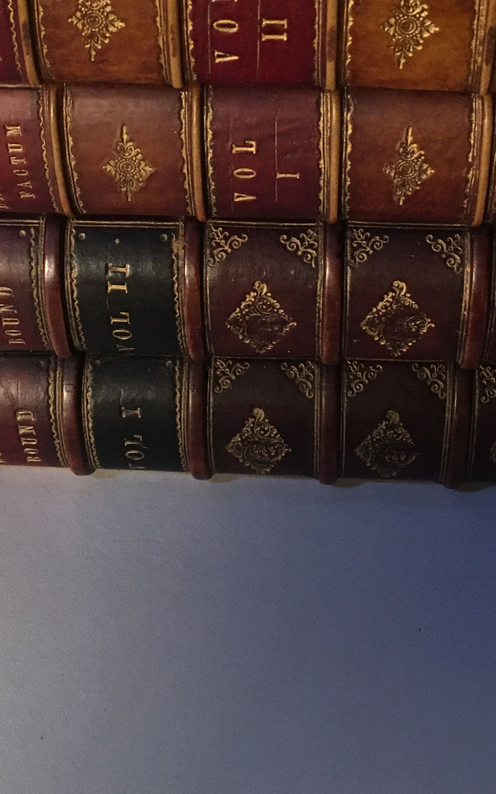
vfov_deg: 32.9
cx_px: 241
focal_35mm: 59
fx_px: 1276
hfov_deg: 22.0
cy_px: 94
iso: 200
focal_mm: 4.15
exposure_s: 1/25
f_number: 2.2
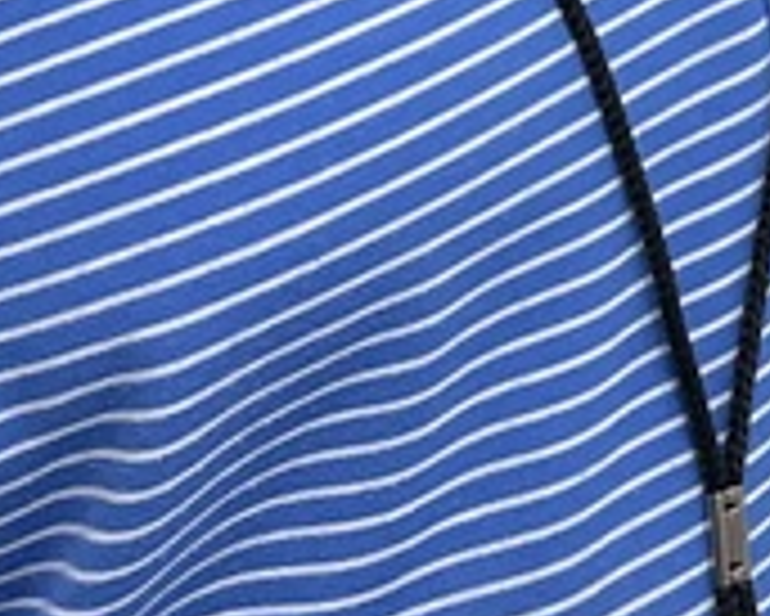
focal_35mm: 152
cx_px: 1463
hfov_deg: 11.6
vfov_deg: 9.4
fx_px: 3466
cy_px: -665
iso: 100
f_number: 1.6
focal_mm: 4.2
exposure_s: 1/120
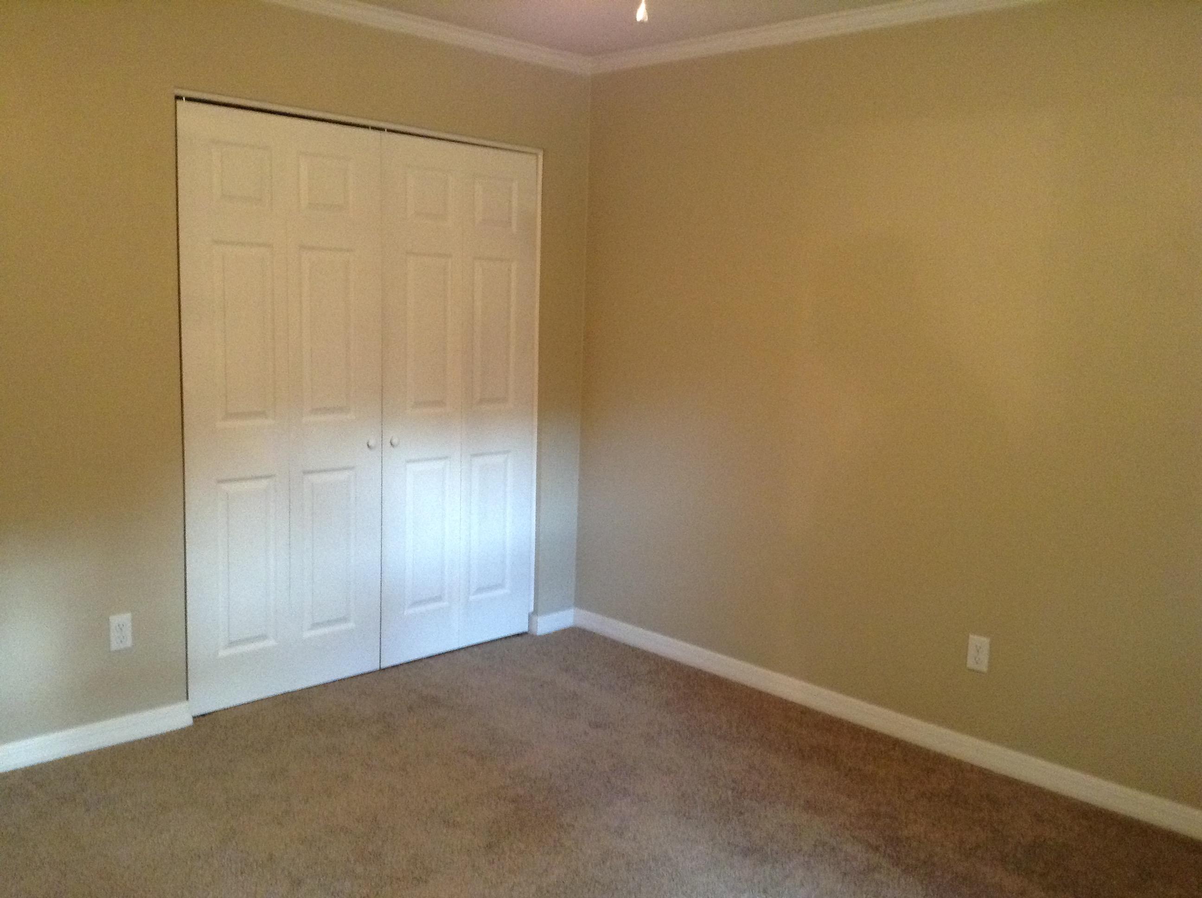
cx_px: 601
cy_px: 449
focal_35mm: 33
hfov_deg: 55.4
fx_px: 1144
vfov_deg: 42.8
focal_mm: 3.3
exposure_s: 1/15
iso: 320
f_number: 2.4
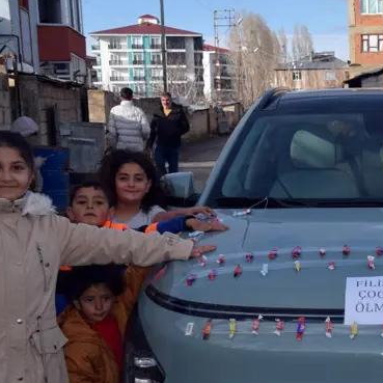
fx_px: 989
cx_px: 384
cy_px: 251
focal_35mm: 79
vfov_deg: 21.8
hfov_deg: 21.2
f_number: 7.1
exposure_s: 1/200
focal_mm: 26
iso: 100
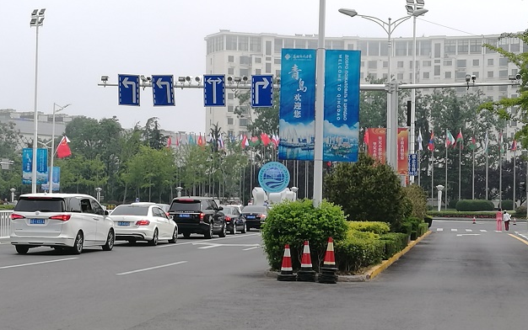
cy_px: 186
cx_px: 262
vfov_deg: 15.2
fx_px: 1238
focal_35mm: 86
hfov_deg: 24.1
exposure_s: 1/834
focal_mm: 4.5
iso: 50
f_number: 2.2
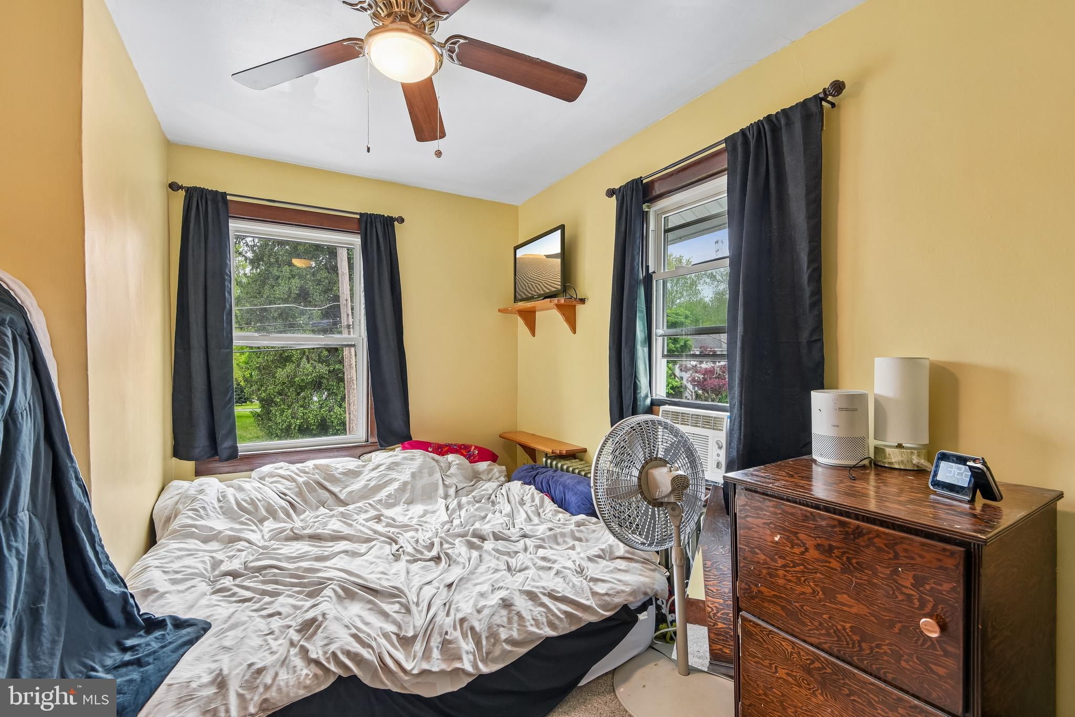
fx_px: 478
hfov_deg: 96.7
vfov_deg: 73.7
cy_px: 358
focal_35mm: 16
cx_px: 538
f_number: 8
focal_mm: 16
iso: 400
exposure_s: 1/25
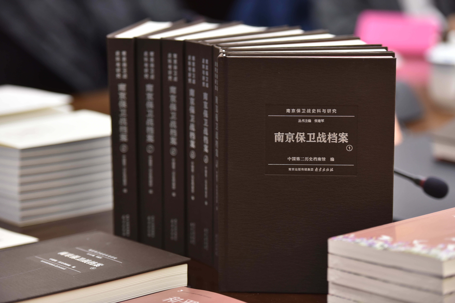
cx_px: 228
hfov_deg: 16.8
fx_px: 1542
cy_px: 152
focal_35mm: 122
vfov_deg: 11.2
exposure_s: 1/50
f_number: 2.8
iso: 1250
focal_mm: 122
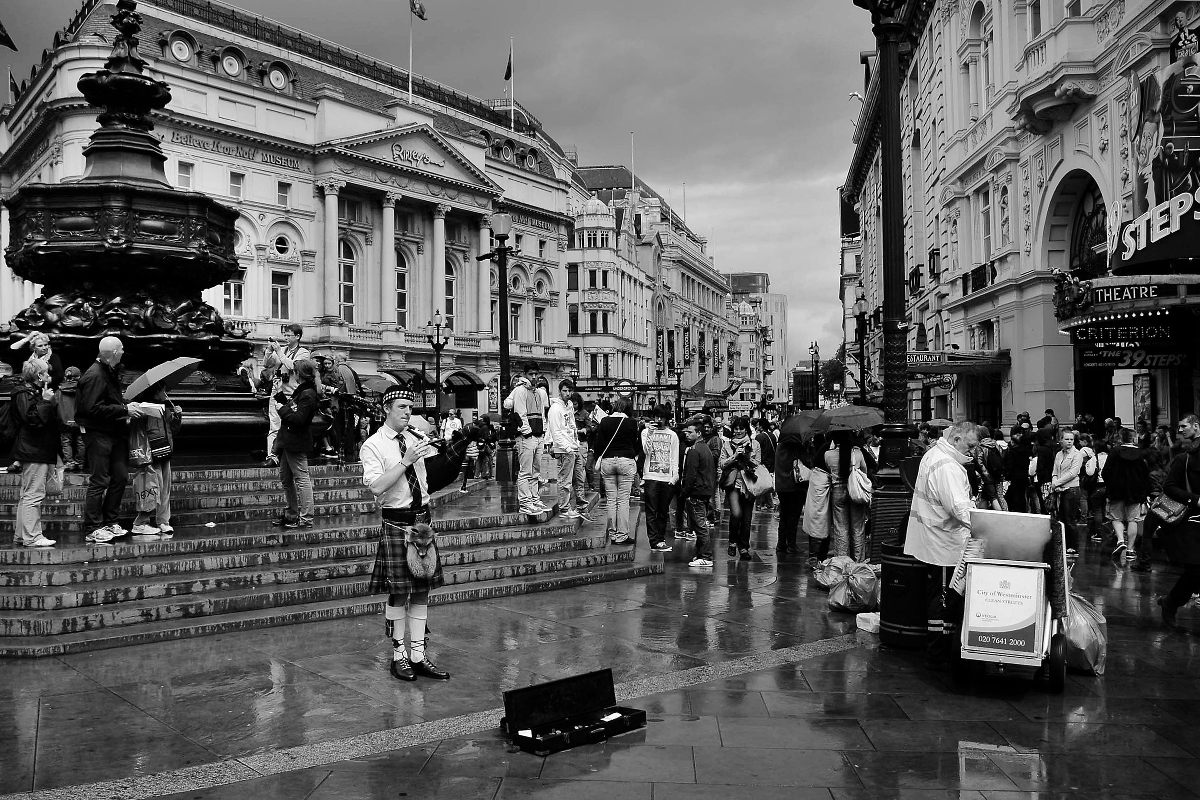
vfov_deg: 47.9
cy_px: 400
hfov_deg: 67.4
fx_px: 900
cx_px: 600
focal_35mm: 27
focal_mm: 18
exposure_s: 1/1600
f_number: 4.5
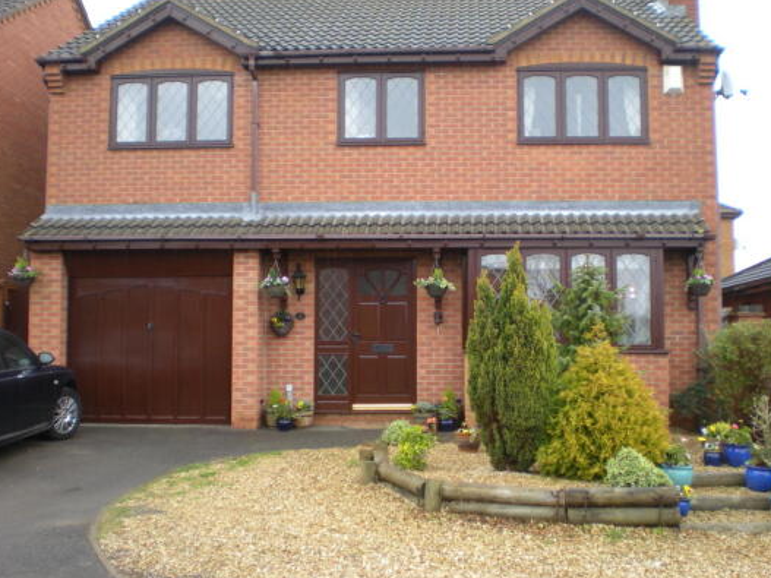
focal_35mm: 42
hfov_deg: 44.8
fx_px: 935
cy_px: 280
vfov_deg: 34.3
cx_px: 416
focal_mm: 6.3
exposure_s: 1/60.8
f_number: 3.1
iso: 89
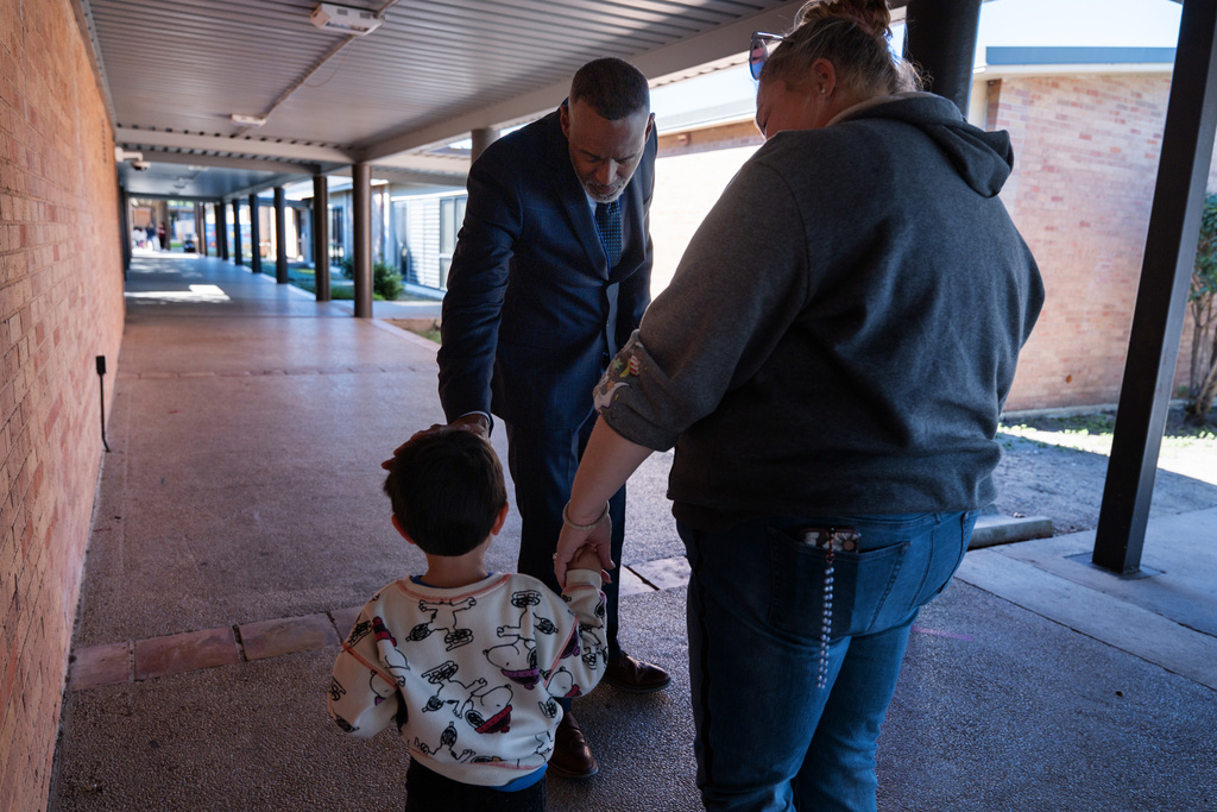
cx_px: 608
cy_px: 406
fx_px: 811
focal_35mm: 24
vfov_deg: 53.1
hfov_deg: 73.7
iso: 100
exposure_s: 1/400
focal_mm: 24
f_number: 3.2
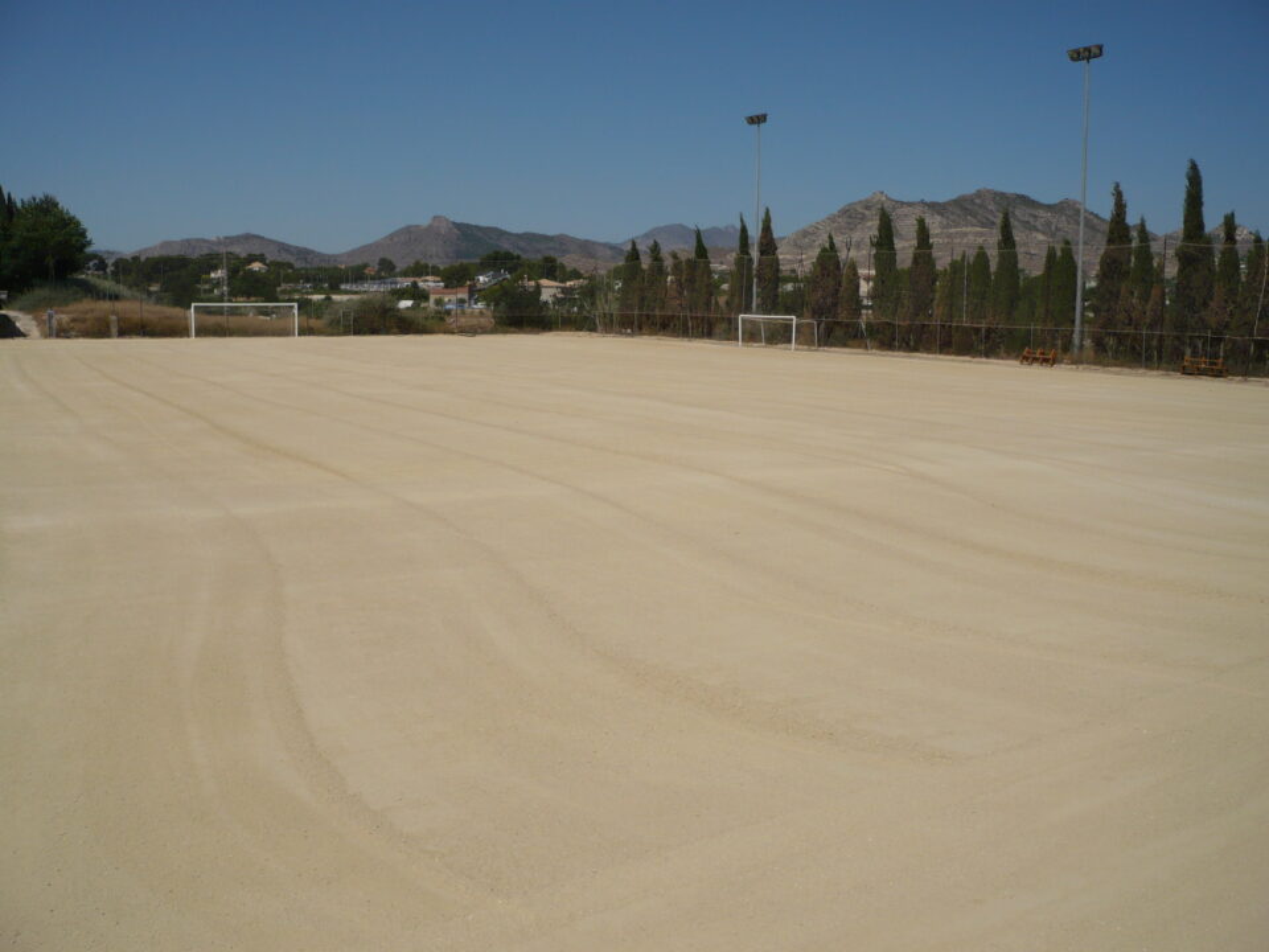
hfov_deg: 52.6
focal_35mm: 35
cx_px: 634
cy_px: 476
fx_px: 1283
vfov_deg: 40.7
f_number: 8
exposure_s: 1/800
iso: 100
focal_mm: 5.8
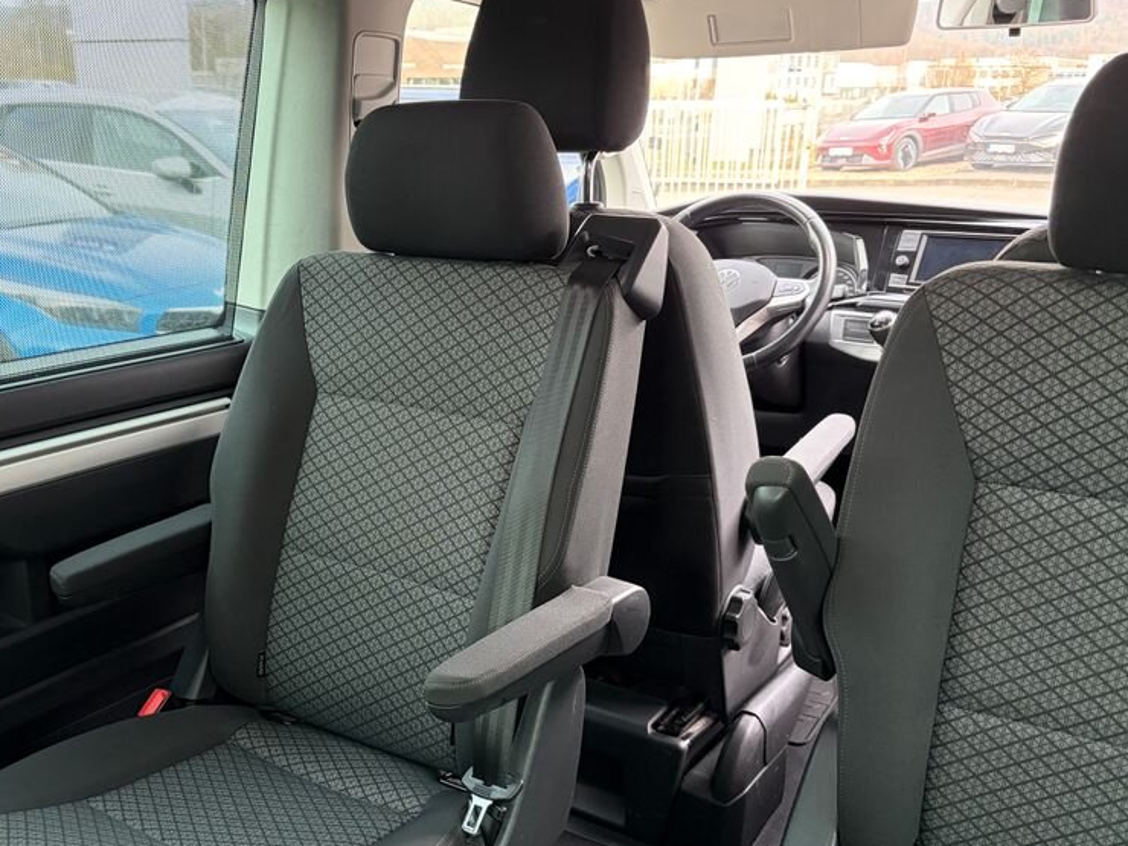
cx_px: 401
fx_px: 1173
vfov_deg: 39.4
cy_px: 527
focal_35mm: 36
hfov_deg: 50.7
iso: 320
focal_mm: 5.96
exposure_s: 1/60
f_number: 1.6
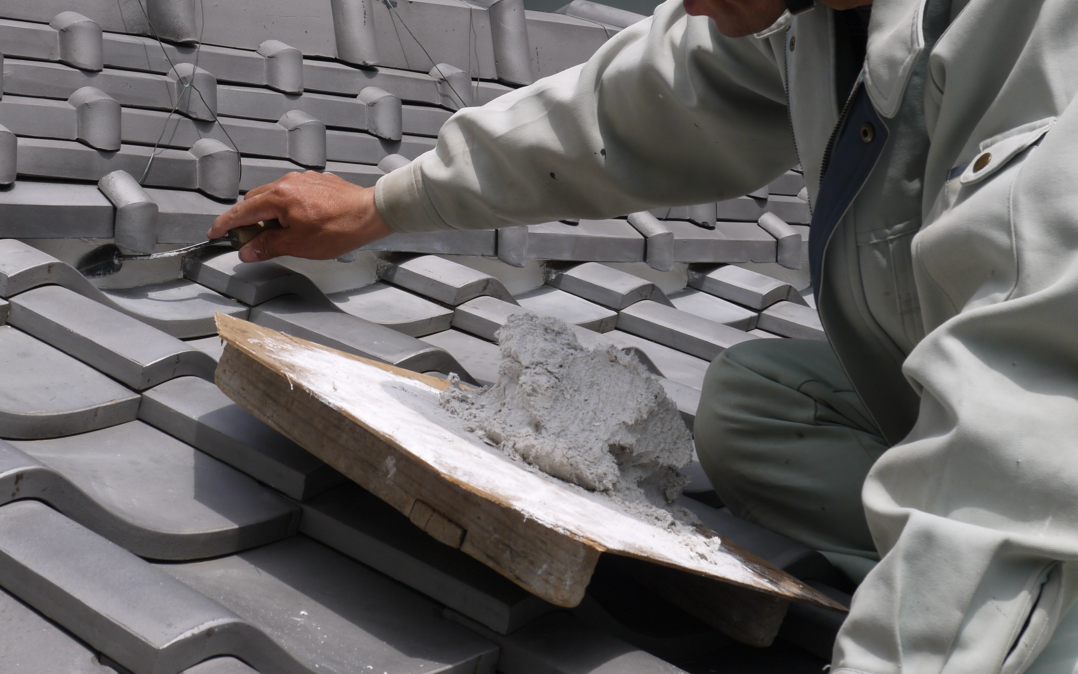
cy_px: 193
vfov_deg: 19.6
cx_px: 364
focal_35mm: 66
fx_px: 1939
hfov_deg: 30.8
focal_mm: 22
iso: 160
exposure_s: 1/320
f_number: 11
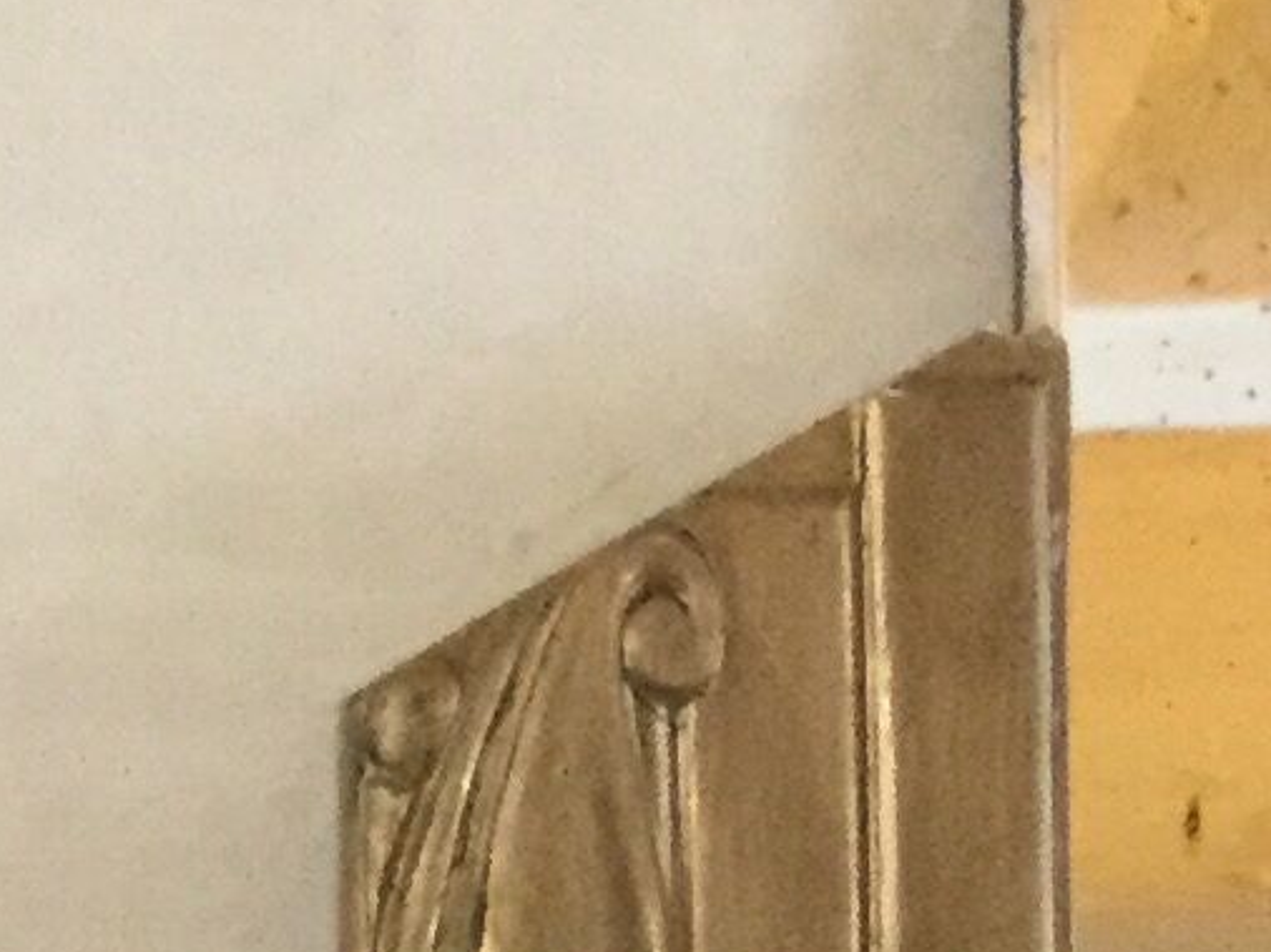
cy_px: 1248
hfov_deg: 9.9
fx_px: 7340
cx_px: 909
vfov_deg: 7.3
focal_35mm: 200
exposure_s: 1/17
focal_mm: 3.3
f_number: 2.4
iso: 250
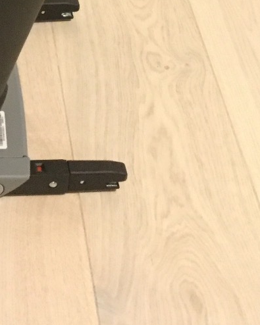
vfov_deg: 18.7
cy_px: -48
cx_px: -111
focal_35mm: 98
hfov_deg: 14.8
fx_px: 943
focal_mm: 3.3
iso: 640
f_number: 2.4
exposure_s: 1/17
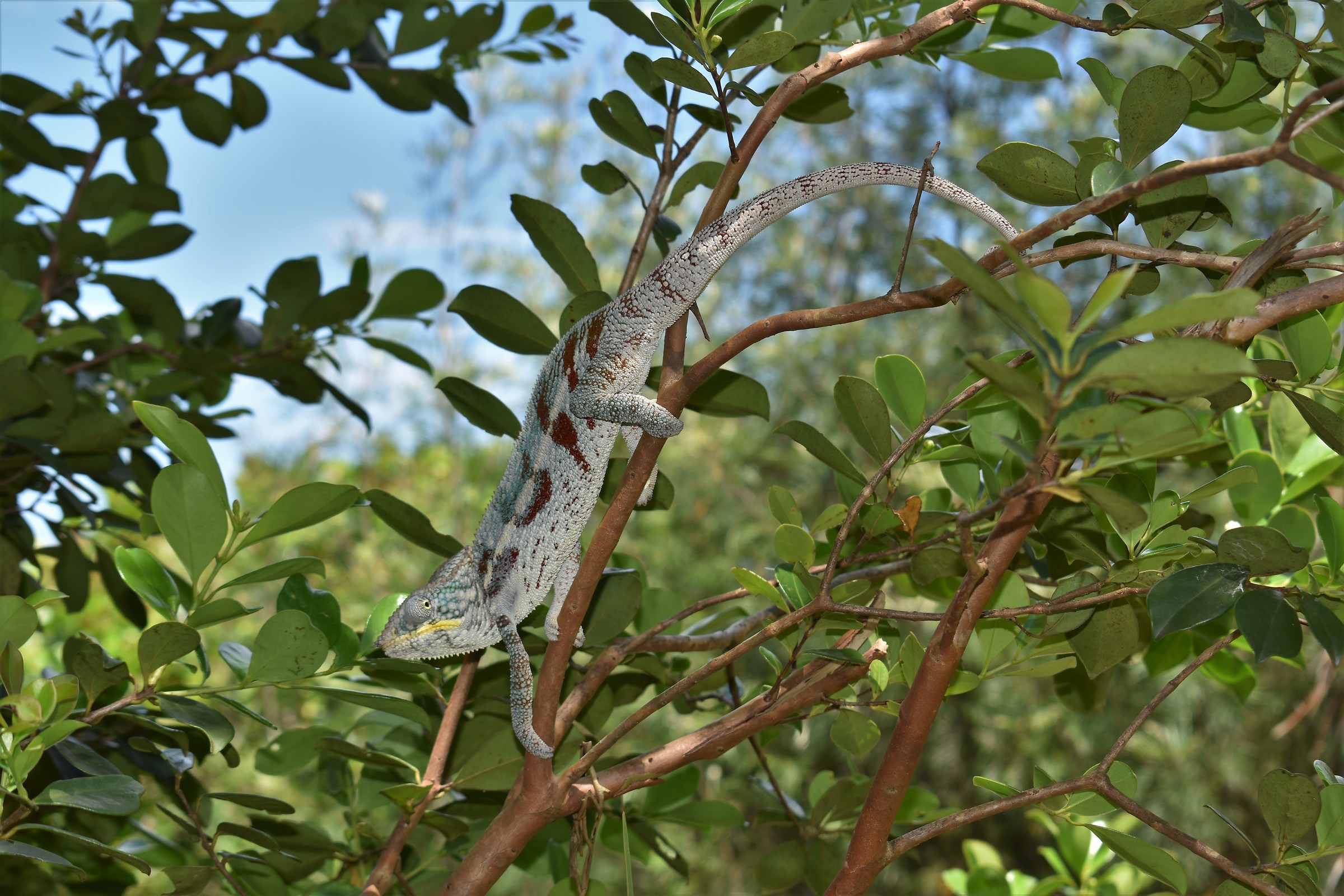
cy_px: 448
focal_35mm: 82
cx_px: 672
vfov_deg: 16.6
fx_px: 3080
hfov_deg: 24.6
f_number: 7.1
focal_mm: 55
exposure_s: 1/200
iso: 100
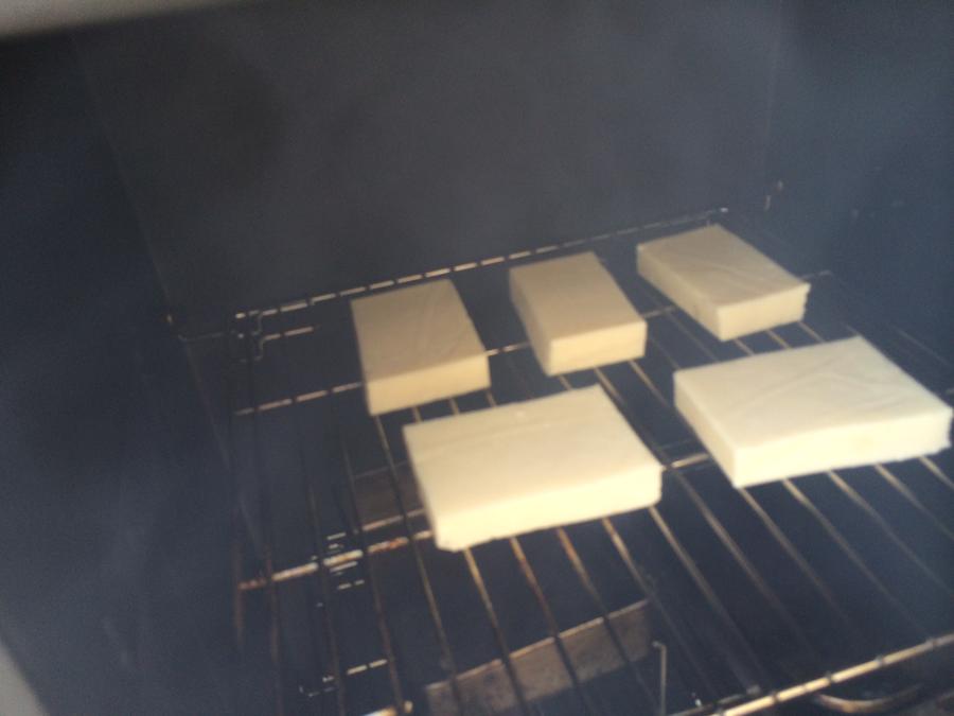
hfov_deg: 60.0
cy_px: 358
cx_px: 477
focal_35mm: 30
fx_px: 827
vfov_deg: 46.8
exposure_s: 1/120
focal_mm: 4.12
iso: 64
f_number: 2.2
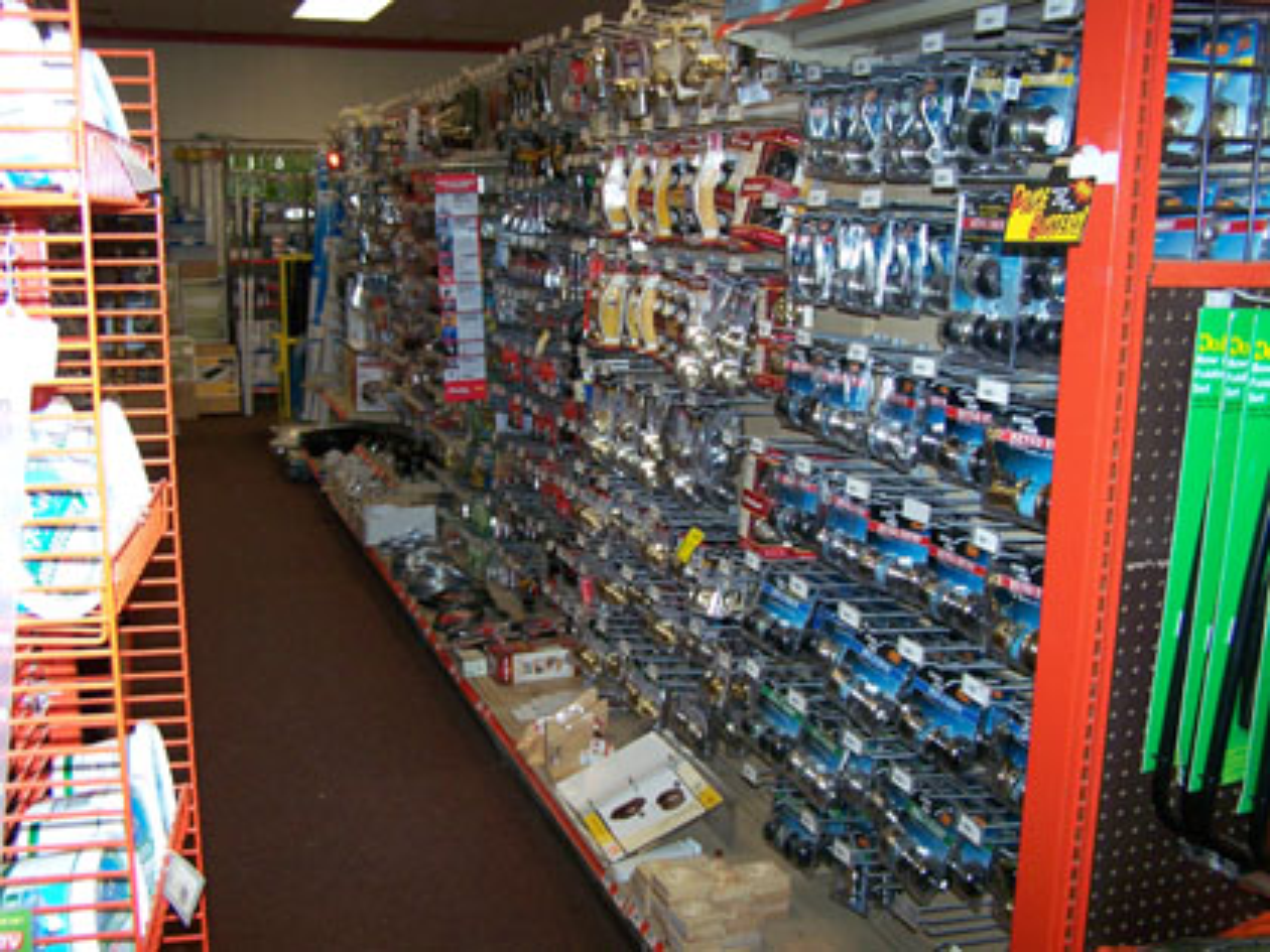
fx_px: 1394
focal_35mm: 38
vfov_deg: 37.7
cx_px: 635
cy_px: 476
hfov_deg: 49.0
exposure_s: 1/60
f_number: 2.8
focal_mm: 6.3
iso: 160
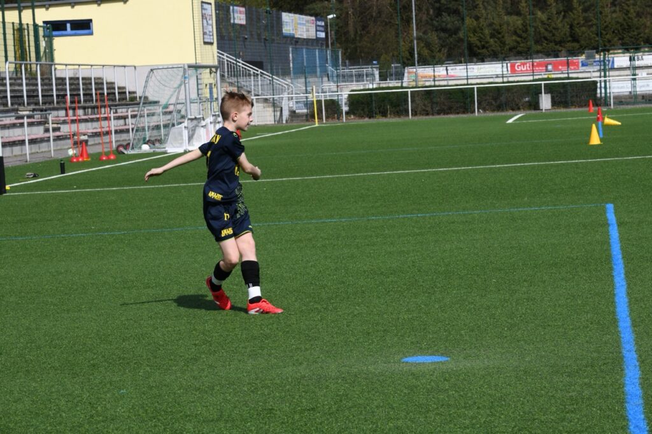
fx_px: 2444
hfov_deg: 15.2
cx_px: 326
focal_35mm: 135
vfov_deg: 10.2
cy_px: 217
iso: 1250
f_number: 16
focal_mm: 135
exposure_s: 1/1250
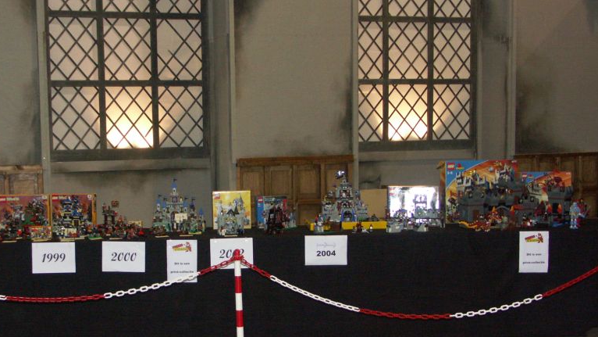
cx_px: 240
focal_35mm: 51
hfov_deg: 40.4
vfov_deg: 23.4
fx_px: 809
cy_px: 224
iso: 200
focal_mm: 9.14
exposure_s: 1/50
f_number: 2.8
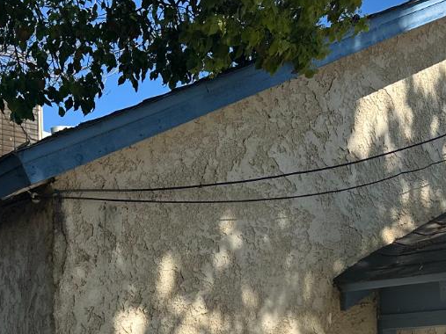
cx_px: 254
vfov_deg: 19.7
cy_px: 378
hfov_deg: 27.4
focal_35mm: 71
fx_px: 915
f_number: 1.78
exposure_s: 1/4184
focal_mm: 6.86
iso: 80
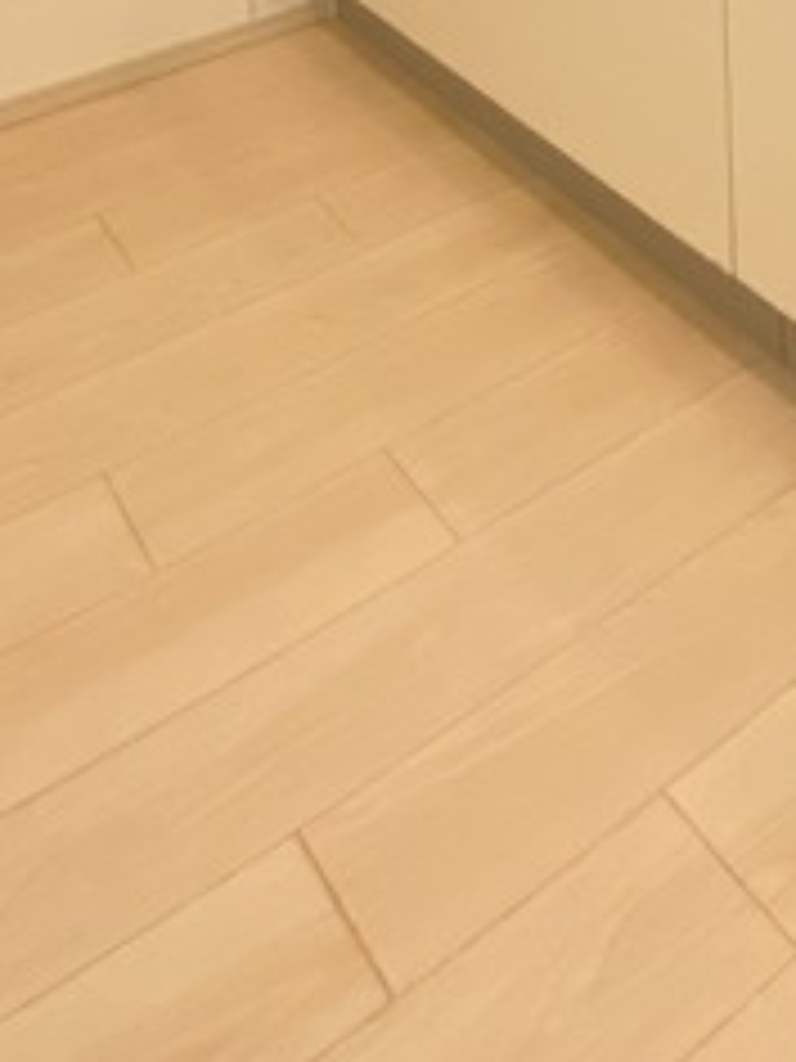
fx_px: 1349
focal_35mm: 44
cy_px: -585
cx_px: 980
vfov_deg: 27.2
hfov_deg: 28.2
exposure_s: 1/121
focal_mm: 1.54
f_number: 2.4
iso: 200
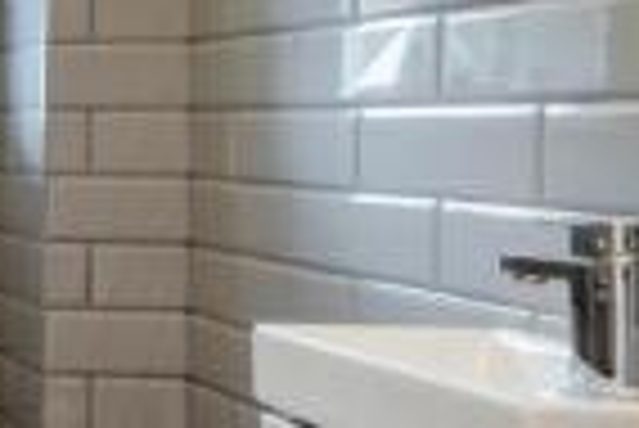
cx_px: -646
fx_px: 1226
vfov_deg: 19.7
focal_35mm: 69
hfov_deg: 18.6
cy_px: 115
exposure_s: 1/125
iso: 400
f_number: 8
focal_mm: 10
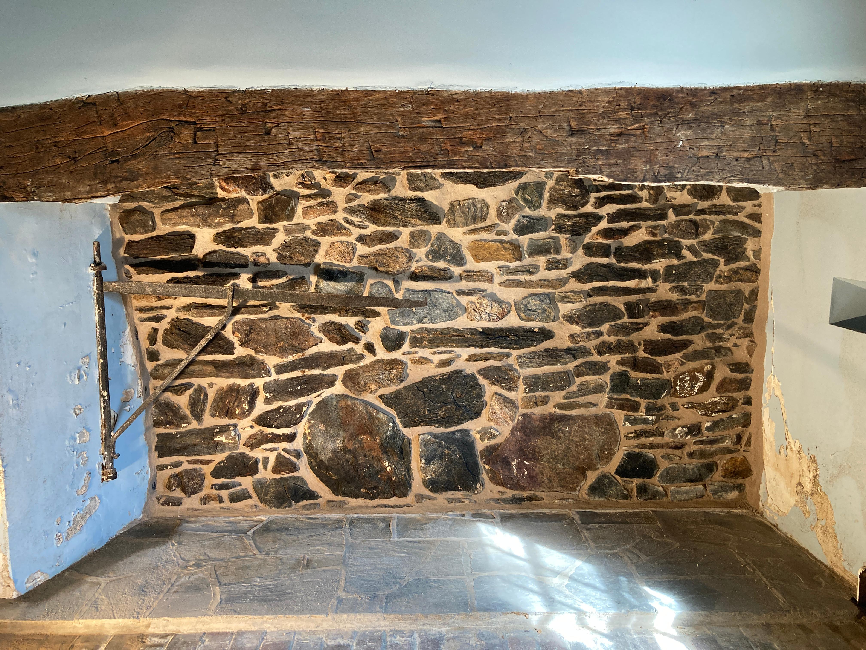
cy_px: 325
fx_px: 700
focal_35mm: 28
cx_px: 433
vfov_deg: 49.7
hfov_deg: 63.4
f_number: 1.8
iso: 125
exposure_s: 1/60
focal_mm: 3.99
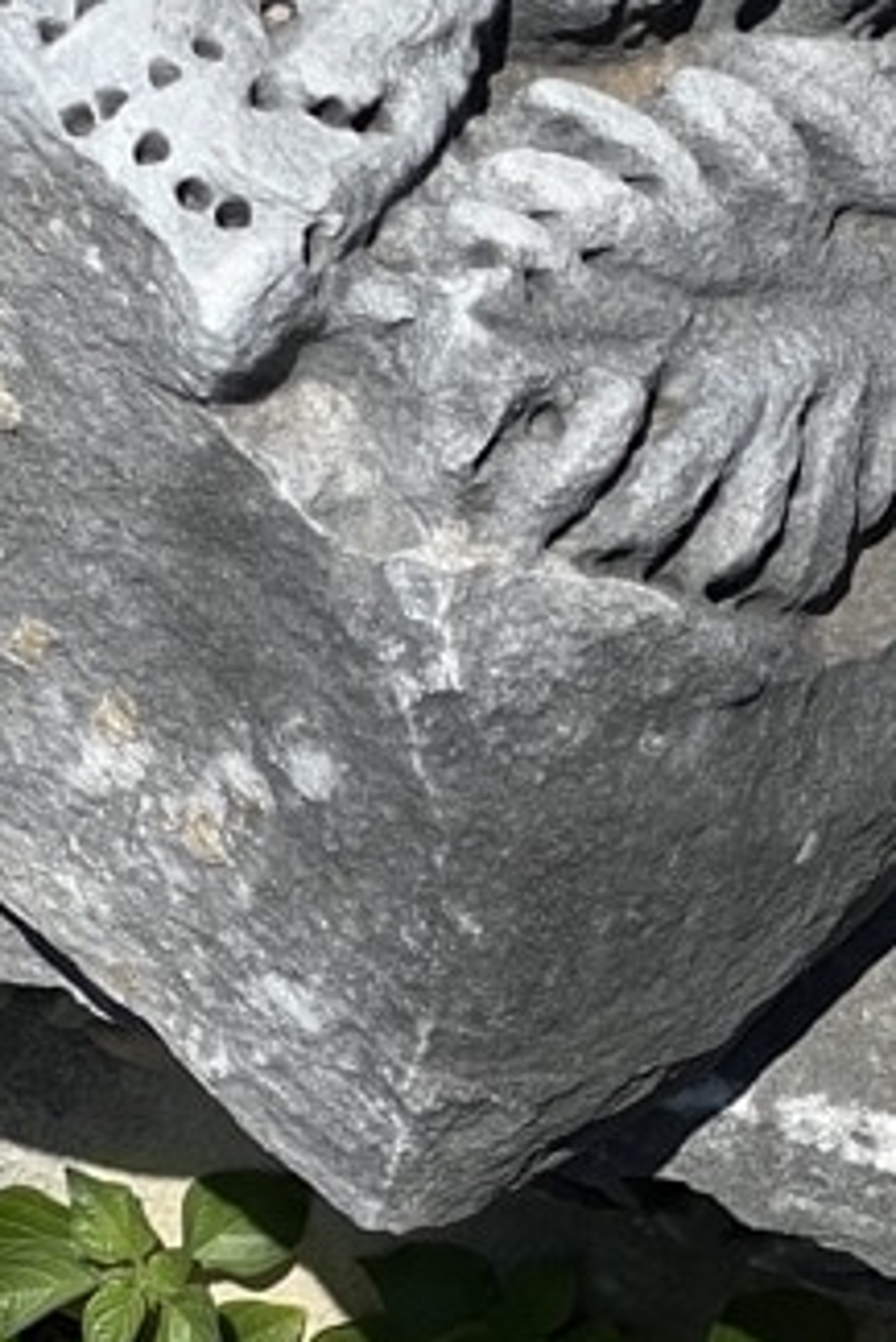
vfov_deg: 8.2
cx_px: 1478
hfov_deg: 5.4
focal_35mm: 252
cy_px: 648
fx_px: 9397
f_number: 2.8
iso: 32
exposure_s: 1/1575
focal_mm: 9
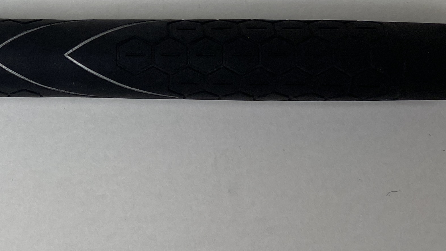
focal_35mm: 73
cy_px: 33
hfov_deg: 25.7
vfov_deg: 16.4
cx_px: -101
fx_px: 863
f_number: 1.8
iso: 32
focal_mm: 4.25
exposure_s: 1/517
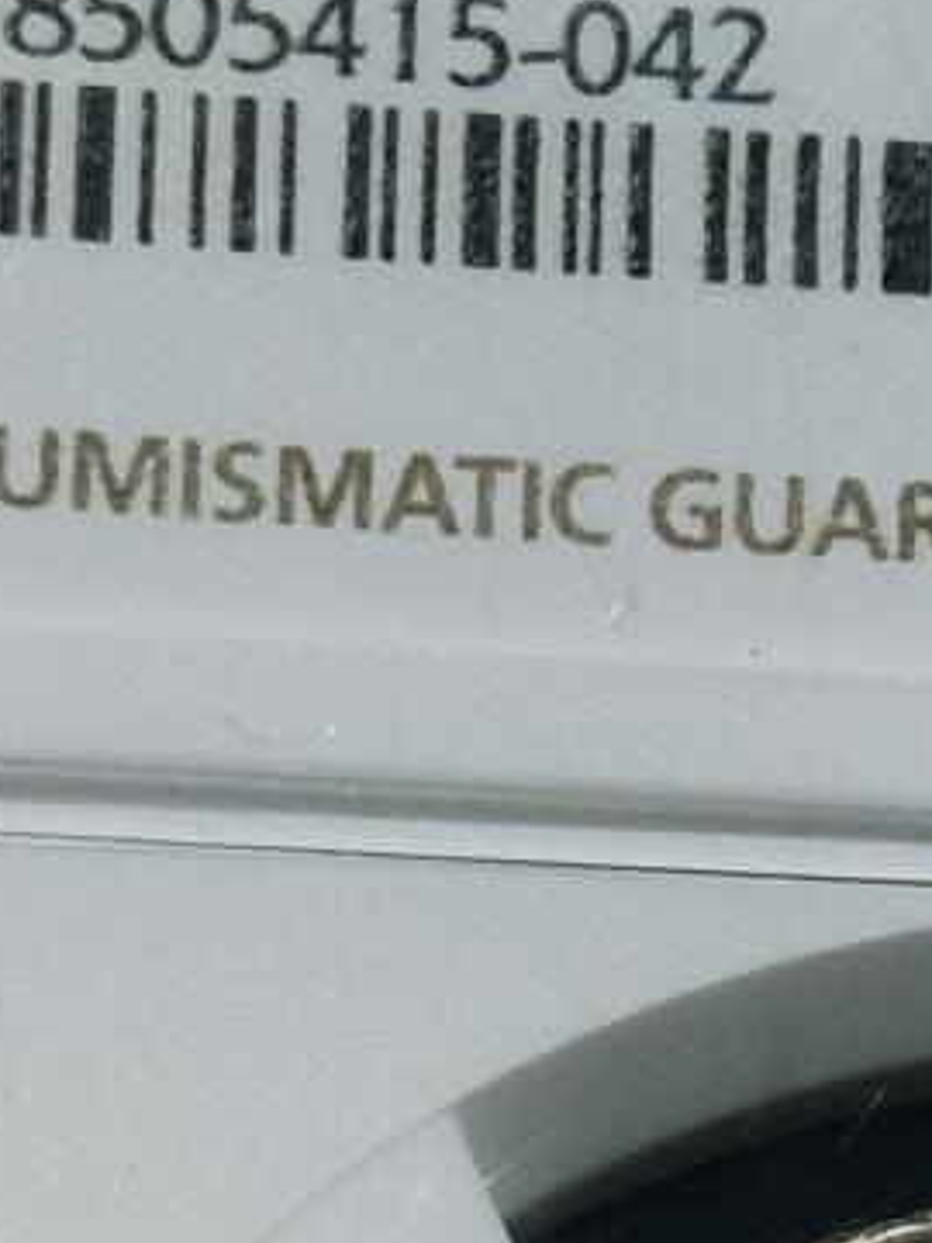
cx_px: 1201
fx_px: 9693
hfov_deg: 5.5
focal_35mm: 270
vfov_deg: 7.3
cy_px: 1454
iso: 50
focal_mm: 6.67
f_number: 1.9
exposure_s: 1/100
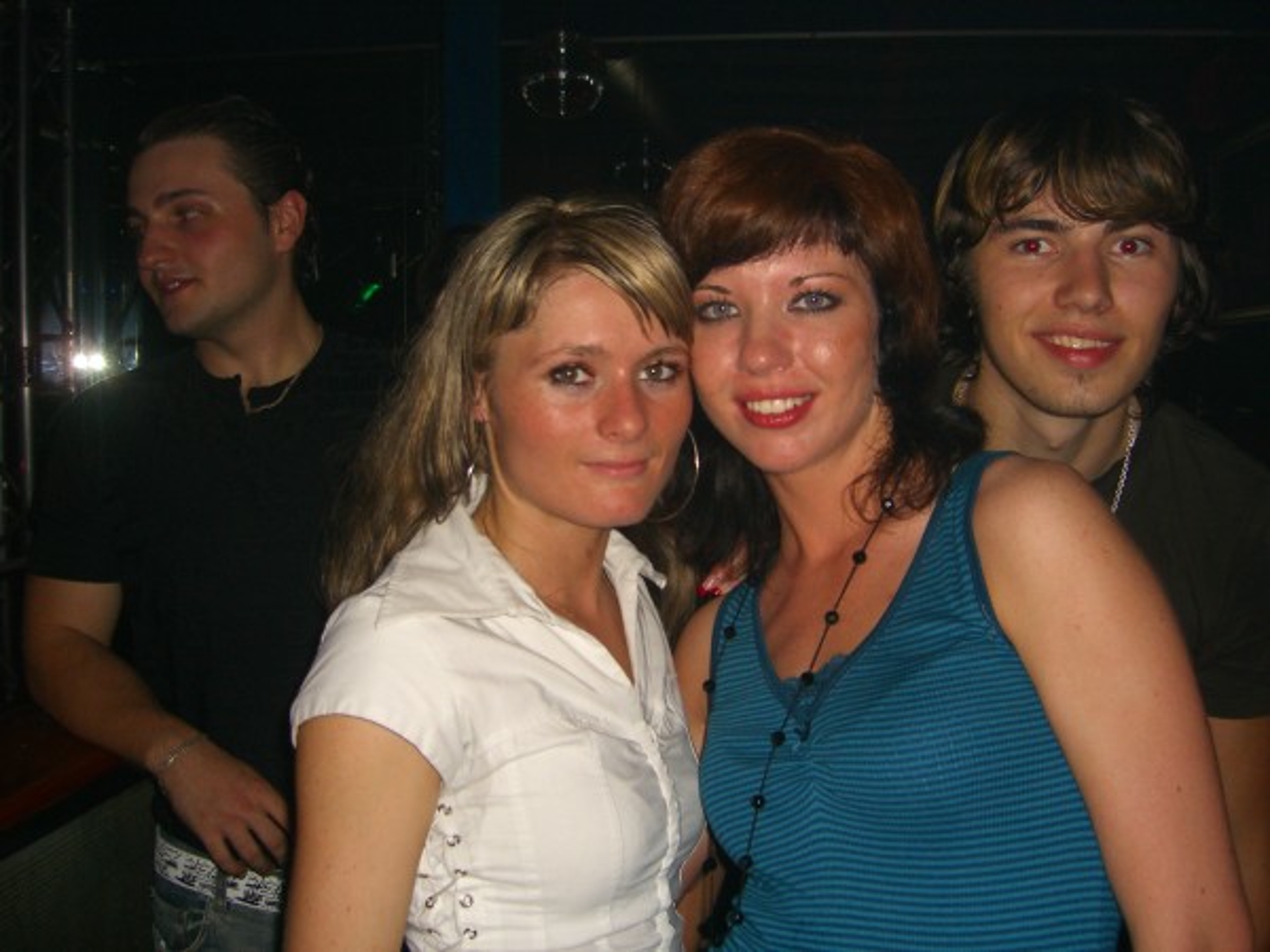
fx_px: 1394
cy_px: 476
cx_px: 635
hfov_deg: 49.0
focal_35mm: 38
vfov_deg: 37.7
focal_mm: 7.9
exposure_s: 1/60
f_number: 2.8
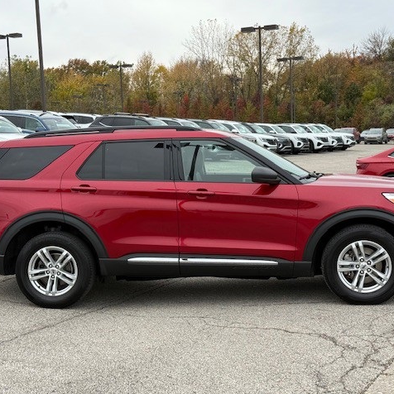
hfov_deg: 30.0
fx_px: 734
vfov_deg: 30.0
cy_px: 197
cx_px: 203
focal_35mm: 57
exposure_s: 1/620
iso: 64
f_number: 1.78
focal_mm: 6.76
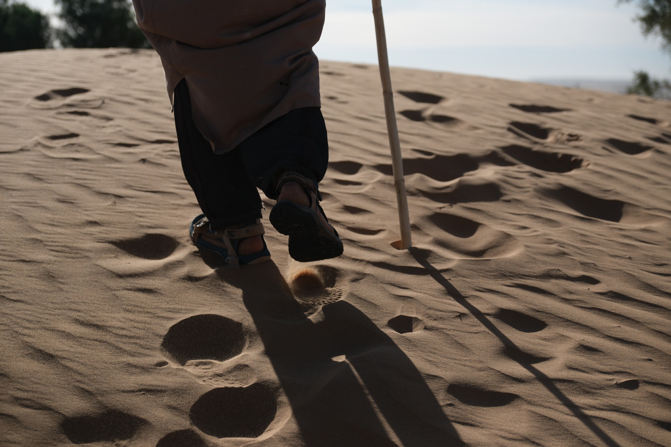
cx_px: 336
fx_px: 1435
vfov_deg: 17.7
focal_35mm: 77
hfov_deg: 26.3
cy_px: 224
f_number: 2.8
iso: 320
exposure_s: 1/8000
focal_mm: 51.6
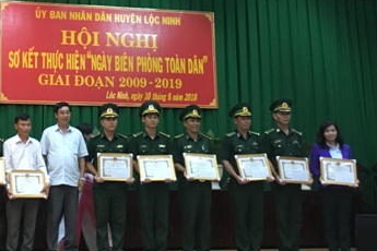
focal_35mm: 70
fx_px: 733
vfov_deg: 19.1
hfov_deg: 27.7
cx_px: 35
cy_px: 24
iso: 160
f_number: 2.2
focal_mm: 4.15
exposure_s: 1/33
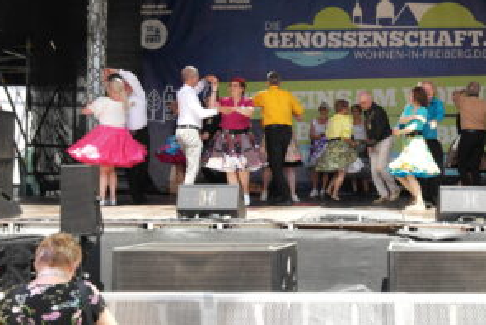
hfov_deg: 34.0
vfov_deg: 23.3
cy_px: 119
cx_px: 346
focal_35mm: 58
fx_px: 783
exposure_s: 1/125
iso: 100
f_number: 4.5
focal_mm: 25
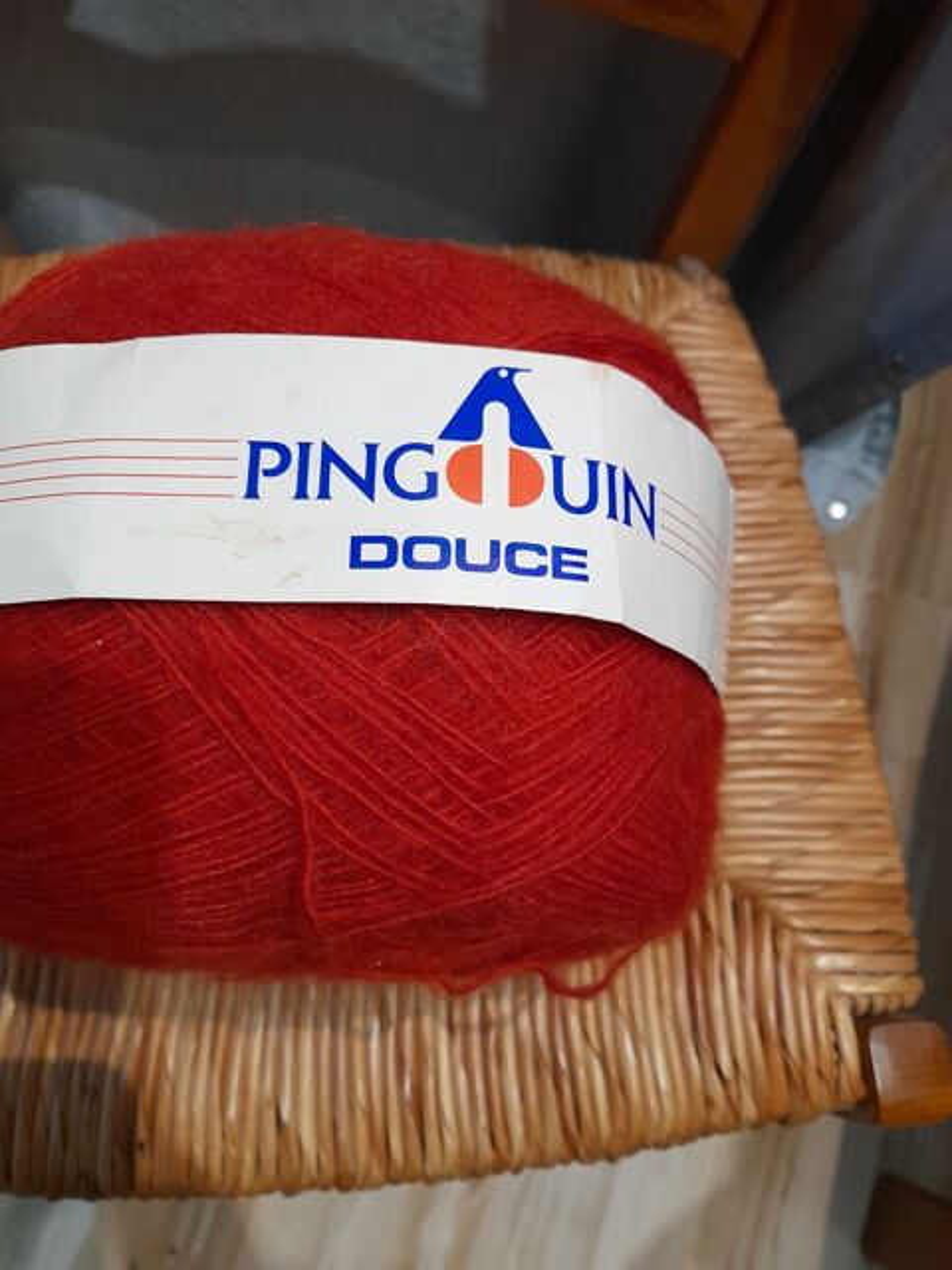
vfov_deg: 69.4
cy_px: 635
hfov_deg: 54.9
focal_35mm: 25
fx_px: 917
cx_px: 476
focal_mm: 4.6
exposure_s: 1/50
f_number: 2
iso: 320
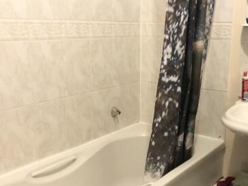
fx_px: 322
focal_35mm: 45
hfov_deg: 41.7
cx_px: 160
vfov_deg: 32.2
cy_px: 99
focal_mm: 3.99
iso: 100
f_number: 1.8
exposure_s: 1/11
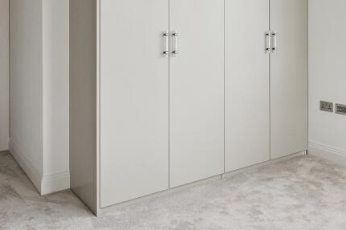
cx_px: 238
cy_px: 43
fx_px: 365
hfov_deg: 49.6
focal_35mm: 38
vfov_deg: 33.9
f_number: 5.6
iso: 640
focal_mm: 16
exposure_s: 1/60
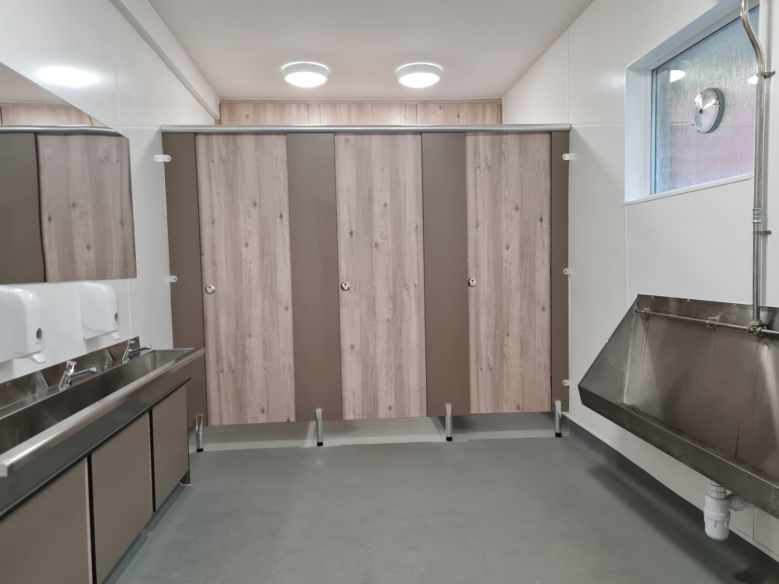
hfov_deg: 67.3
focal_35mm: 26
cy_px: 292
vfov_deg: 53.1
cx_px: 390
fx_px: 585
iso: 200
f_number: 1.8
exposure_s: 1/50
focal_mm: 5.4
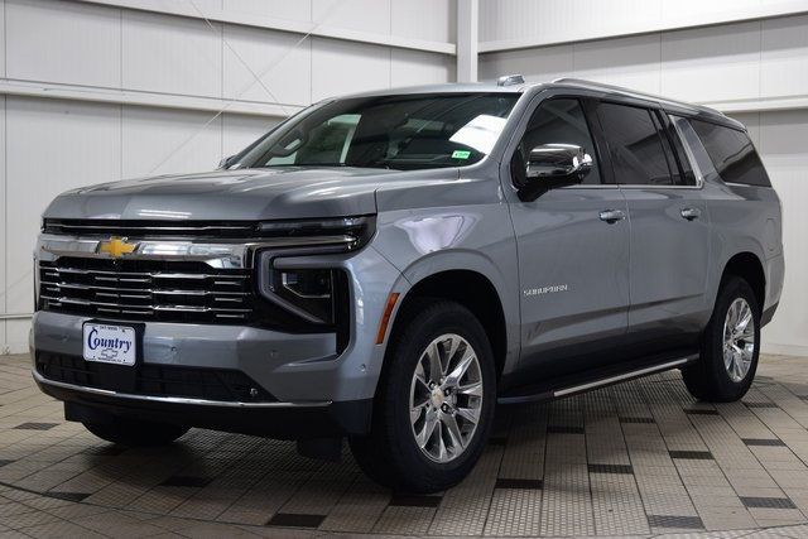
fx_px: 1280
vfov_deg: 23.8
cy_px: 270
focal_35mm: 57
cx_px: 404
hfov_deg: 35.0
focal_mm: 38
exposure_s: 1/20
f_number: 6.3
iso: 400
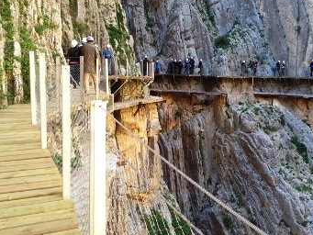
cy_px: 97
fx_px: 416
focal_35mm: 46
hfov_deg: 41.0
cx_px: 190
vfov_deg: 31.5
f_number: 2.4
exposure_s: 1/60
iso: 64
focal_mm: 4.28
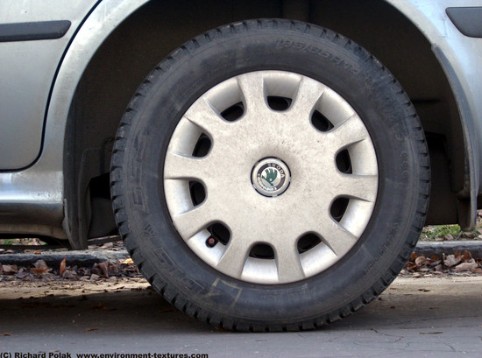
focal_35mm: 112
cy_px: 179
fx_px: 1555
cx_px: 241
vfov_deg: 13.2
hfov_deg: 17.6
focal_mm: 22.8
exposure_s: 1/60
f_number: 4.8
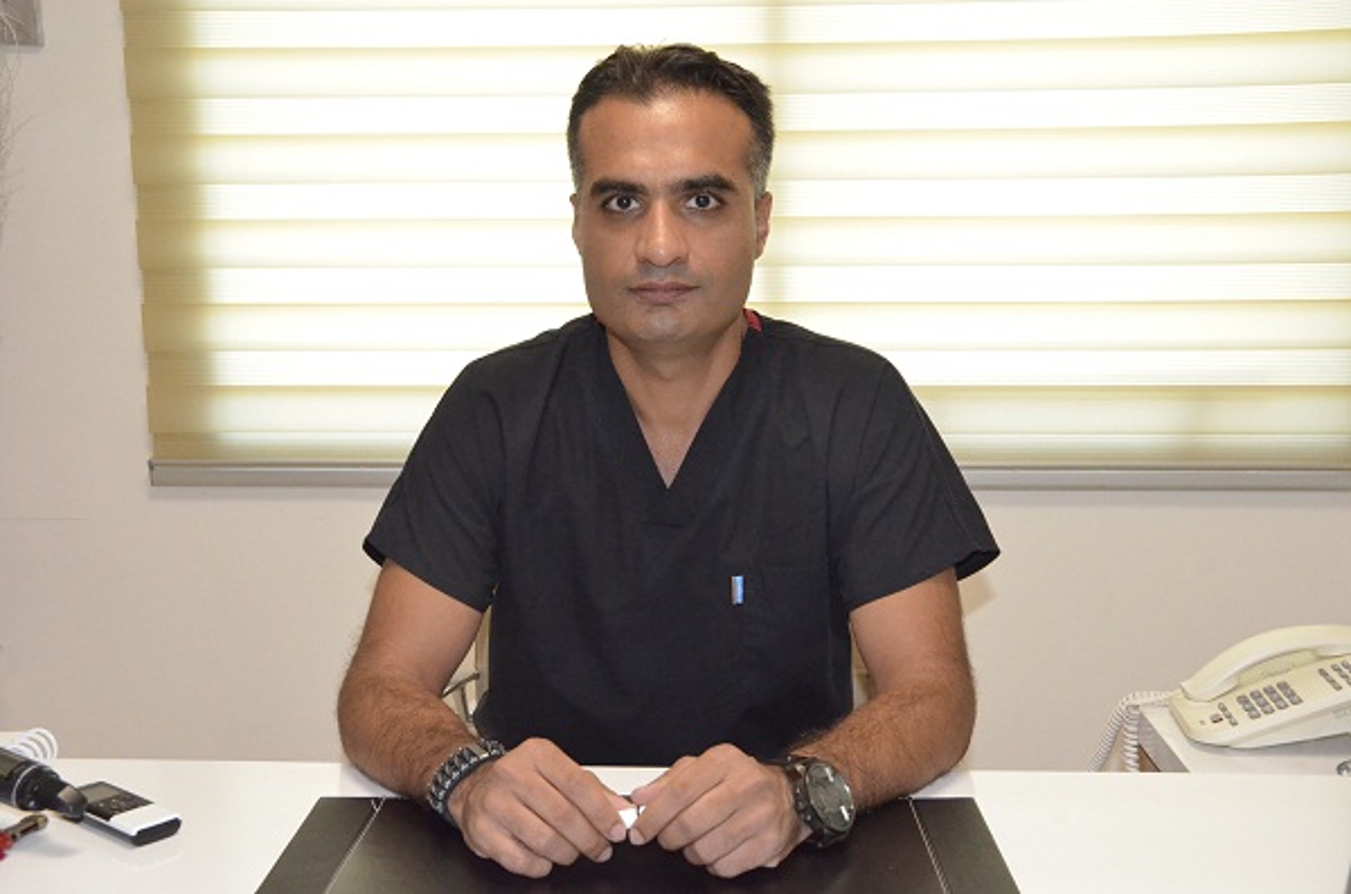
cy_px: 447
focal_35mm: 42
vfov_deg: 31.7
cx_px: 676
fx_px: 1572
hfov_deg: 46.5
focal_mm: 28
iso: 5000
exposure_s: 1/200
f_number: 8
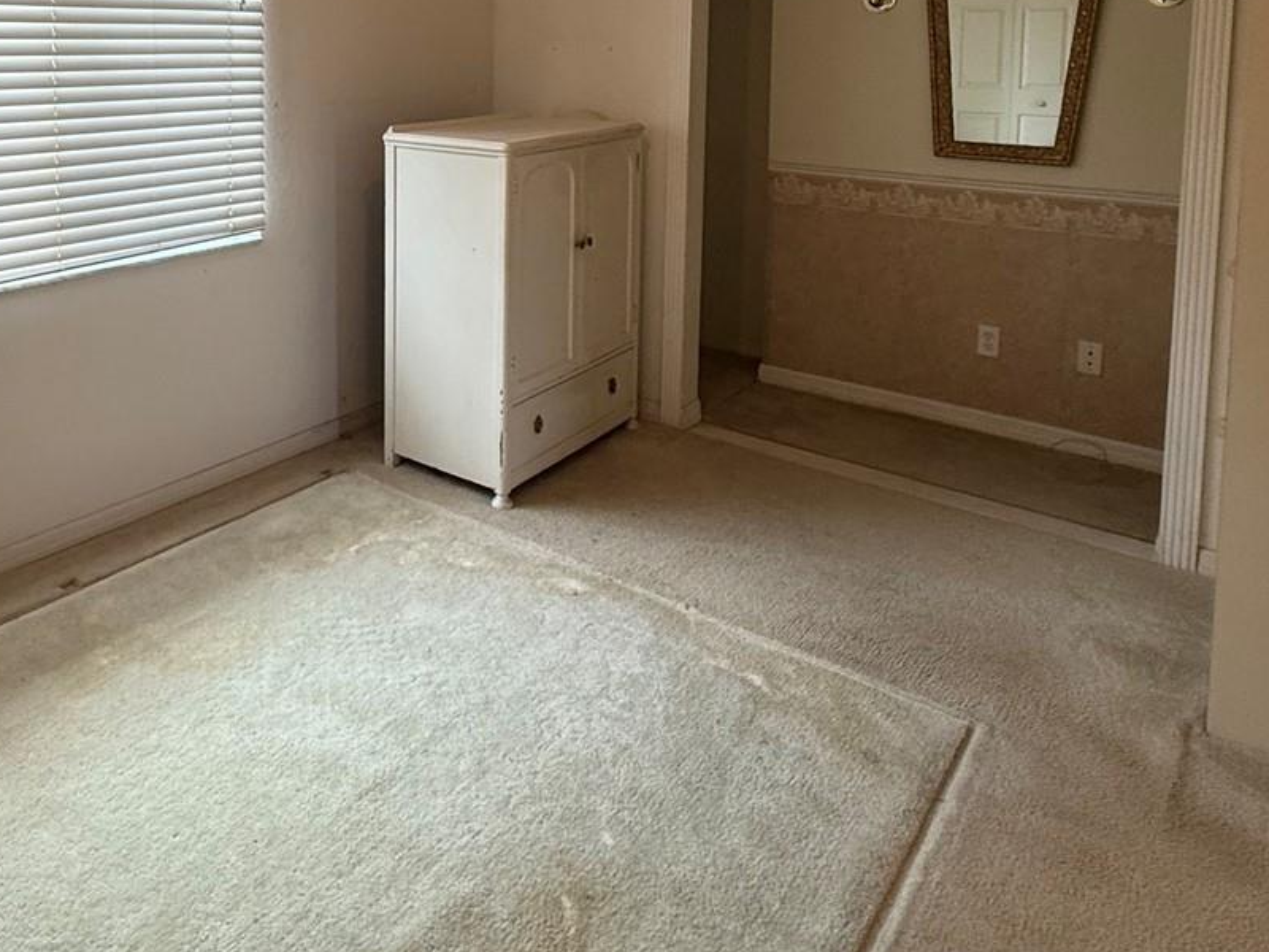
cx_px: 358
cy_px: 117
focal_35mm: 28
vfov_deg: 45.6
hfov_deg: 60.8
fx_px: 1026
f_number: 2.2
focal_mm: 2.22
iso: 200
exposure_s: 1/120
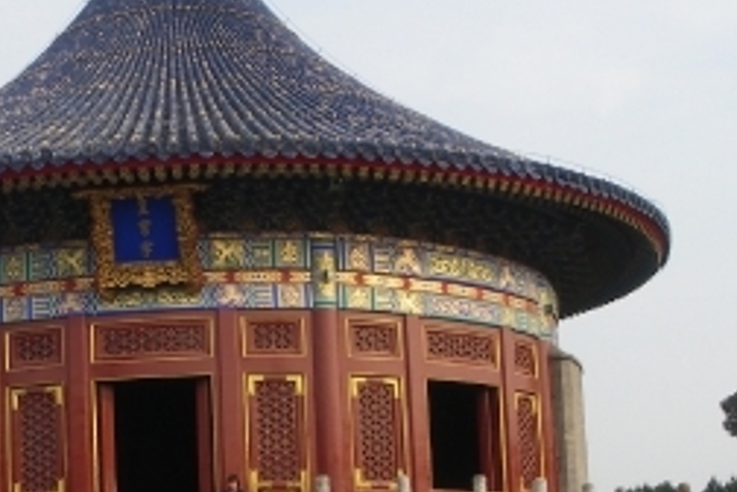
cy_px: 507
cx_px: 202
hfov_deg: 22.7
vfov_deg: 15.1
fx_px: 1822
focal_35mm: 89
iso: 80
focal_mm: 6.3
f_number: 5.4
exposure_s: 1/125
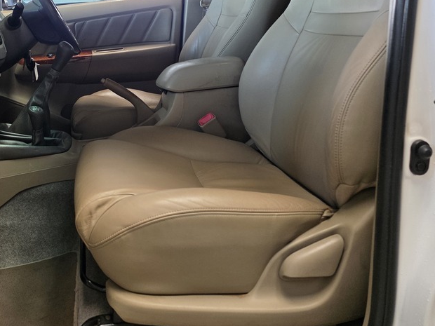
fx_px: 478
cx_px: 143
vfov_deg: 36.5
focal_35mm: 38
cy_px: 69
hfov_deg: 48.1
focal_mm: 6.25
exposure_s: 1/180
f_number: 1.7
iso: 200
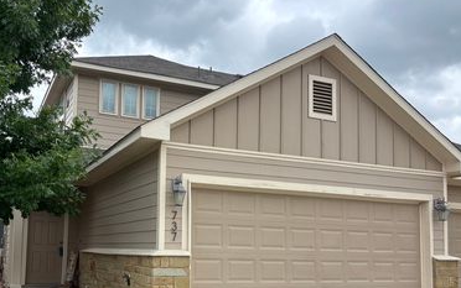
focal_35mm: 37
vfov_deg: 33.8
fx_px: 465
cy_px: 217
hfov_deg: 52.3
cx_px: 181
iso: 50
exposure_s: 1/1164
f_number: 1.6
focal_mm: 5.96
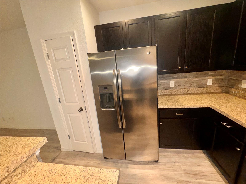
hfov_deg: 102.1
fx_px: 99
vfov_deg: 85.7
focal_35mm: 14
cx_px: 123
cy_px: 92
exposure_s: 1/60
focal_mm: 2.22
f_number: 2.2
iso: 125
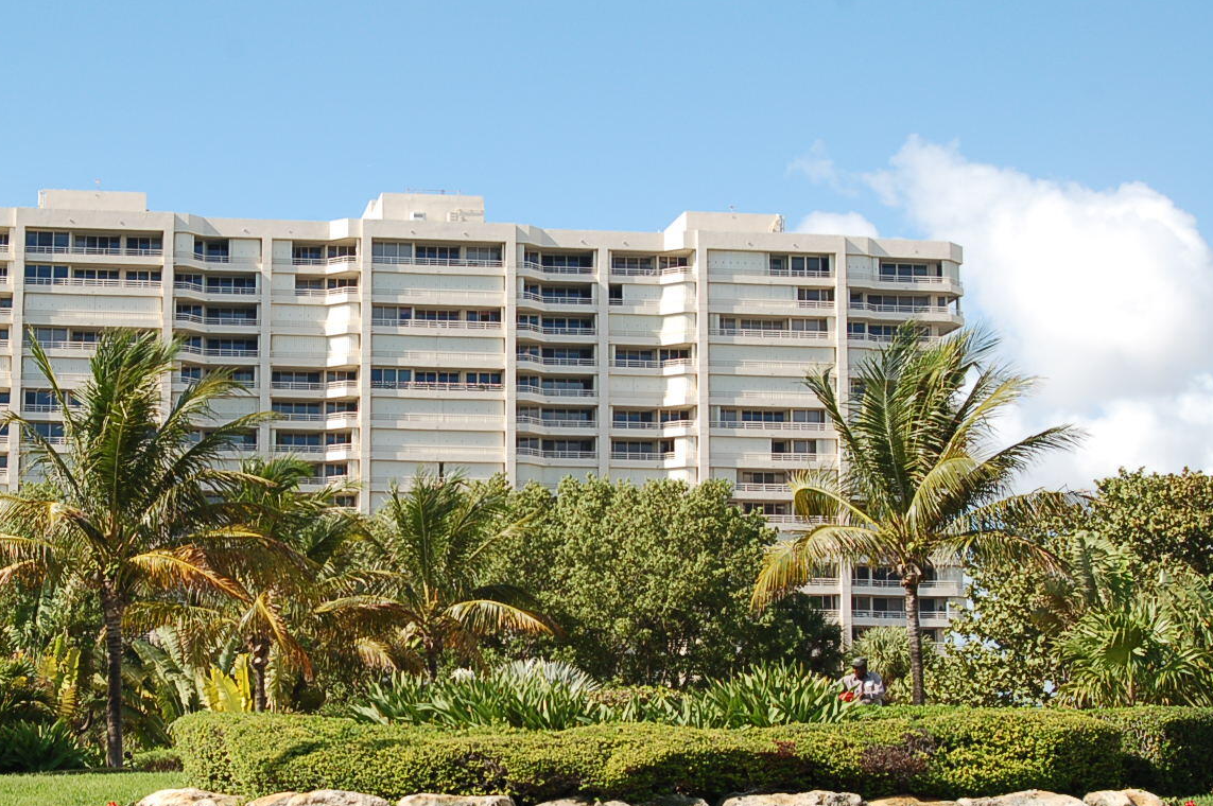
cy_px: 459
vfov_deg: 18.1
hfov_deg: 26.9
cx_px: 427
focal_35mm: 75
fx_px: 2525
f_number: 8
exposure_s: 1/250
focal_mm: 38
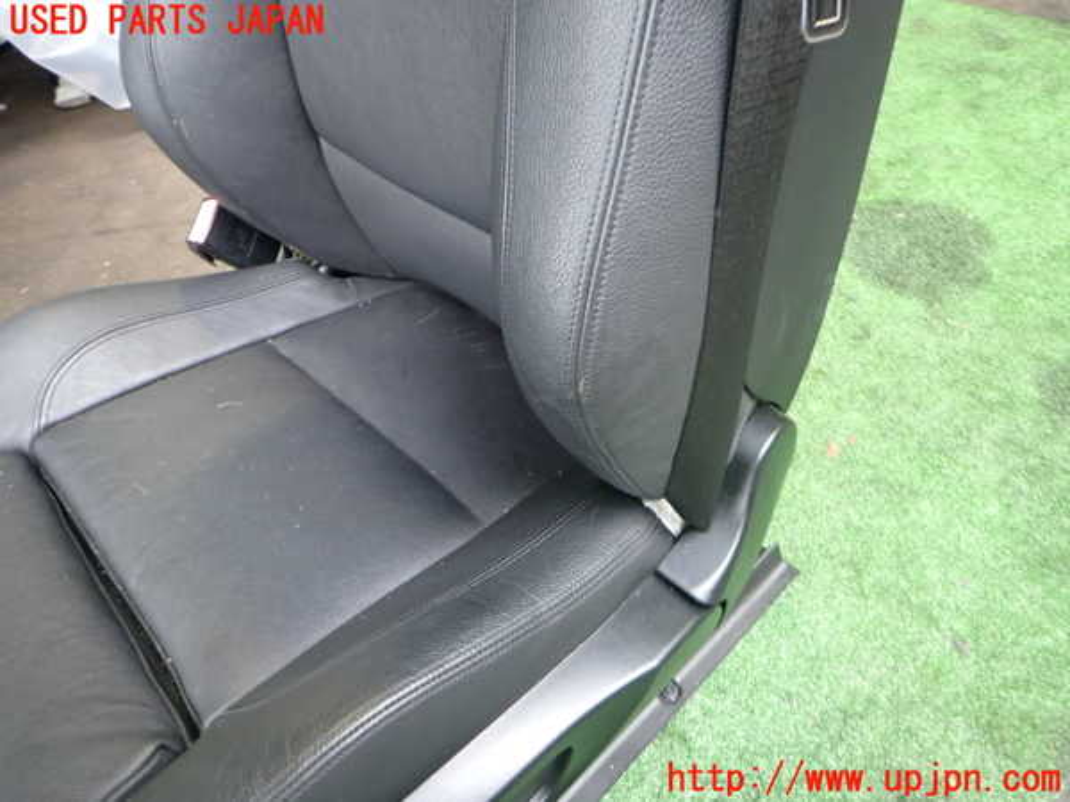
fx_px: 773
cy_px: 401
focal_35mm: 25
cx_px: 535
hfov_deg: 69.4
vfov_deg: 54.9
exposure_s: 1/30
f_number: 2
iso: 250
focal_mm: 4.5
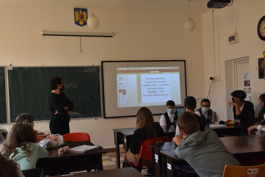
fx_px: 342
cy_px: 88
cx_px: 132
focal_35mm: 46
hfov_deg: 42.3
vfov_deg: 28.9
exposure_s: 1/125
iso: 1250
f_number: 8
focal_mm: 31
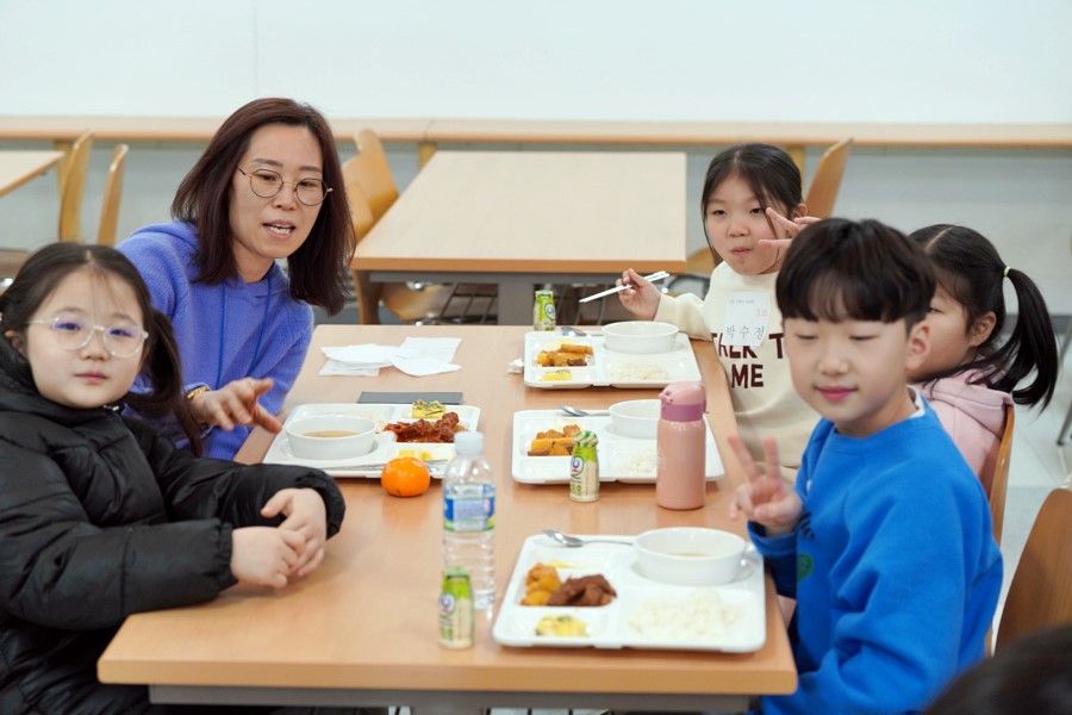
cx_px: 536
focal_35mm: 70
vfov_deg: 19.5
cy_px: 358
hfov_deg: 28.8
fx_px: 2084
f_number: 4
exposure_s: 1/160
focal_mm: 70
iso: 1250
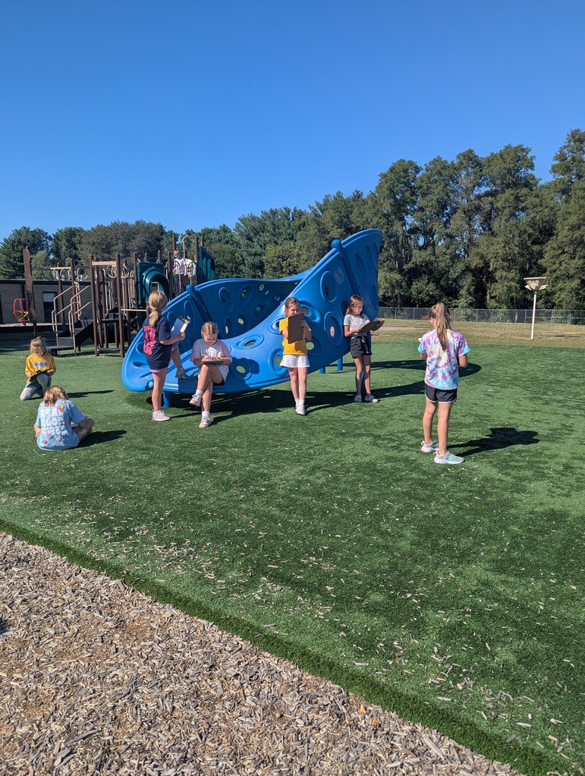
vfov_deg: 71.5
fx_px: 539
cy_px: 388
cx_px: 292
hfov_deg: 56.9
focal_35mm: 24
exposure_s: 1/2309
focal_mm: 6.81
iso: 43
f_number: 1.85
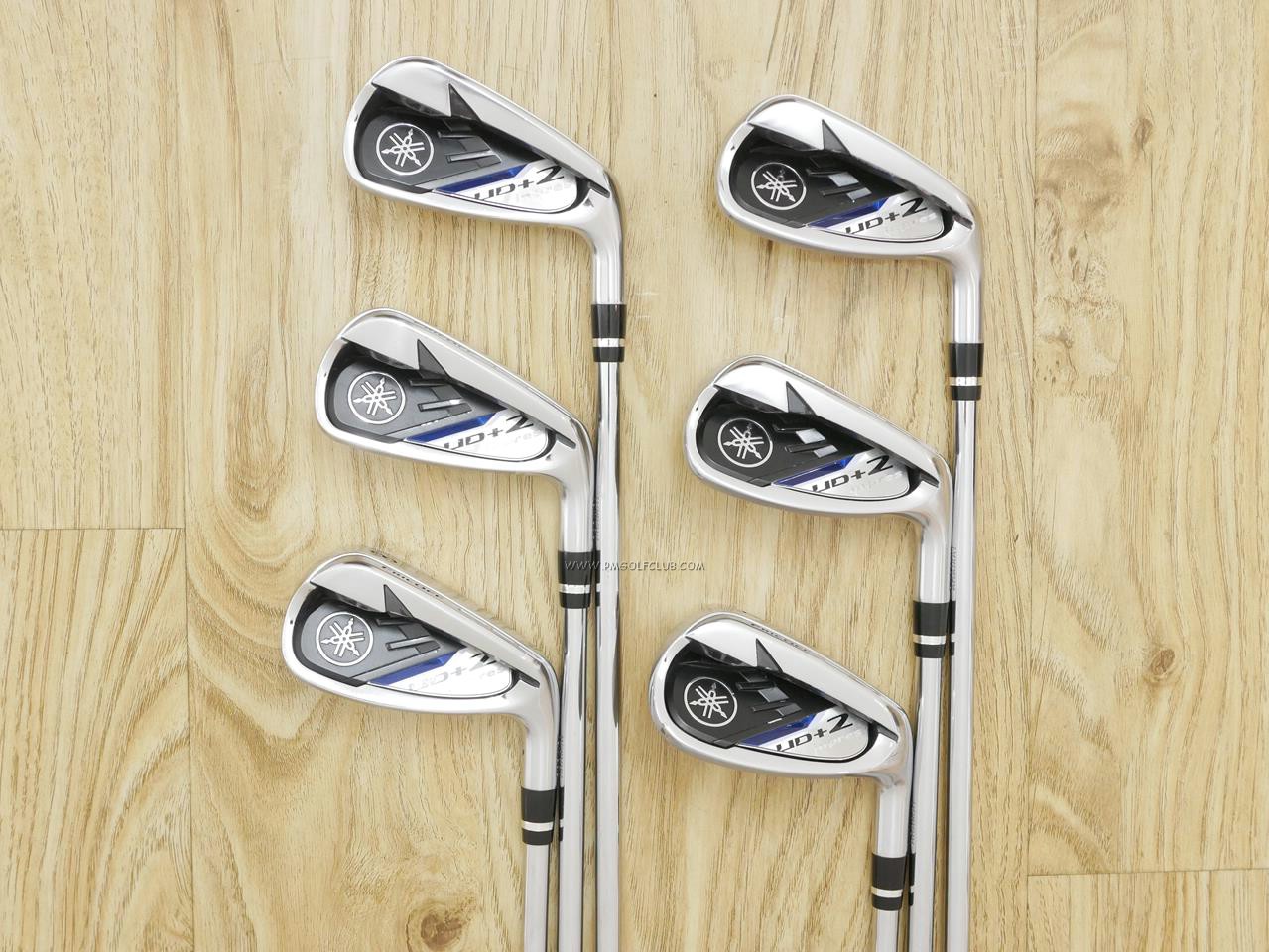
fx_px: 1833
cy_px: 476
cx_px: 634
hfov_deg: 38.2
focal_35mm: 50
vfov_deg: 29.1
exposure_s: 1/40
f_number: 4.5
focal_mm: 25
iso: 1600
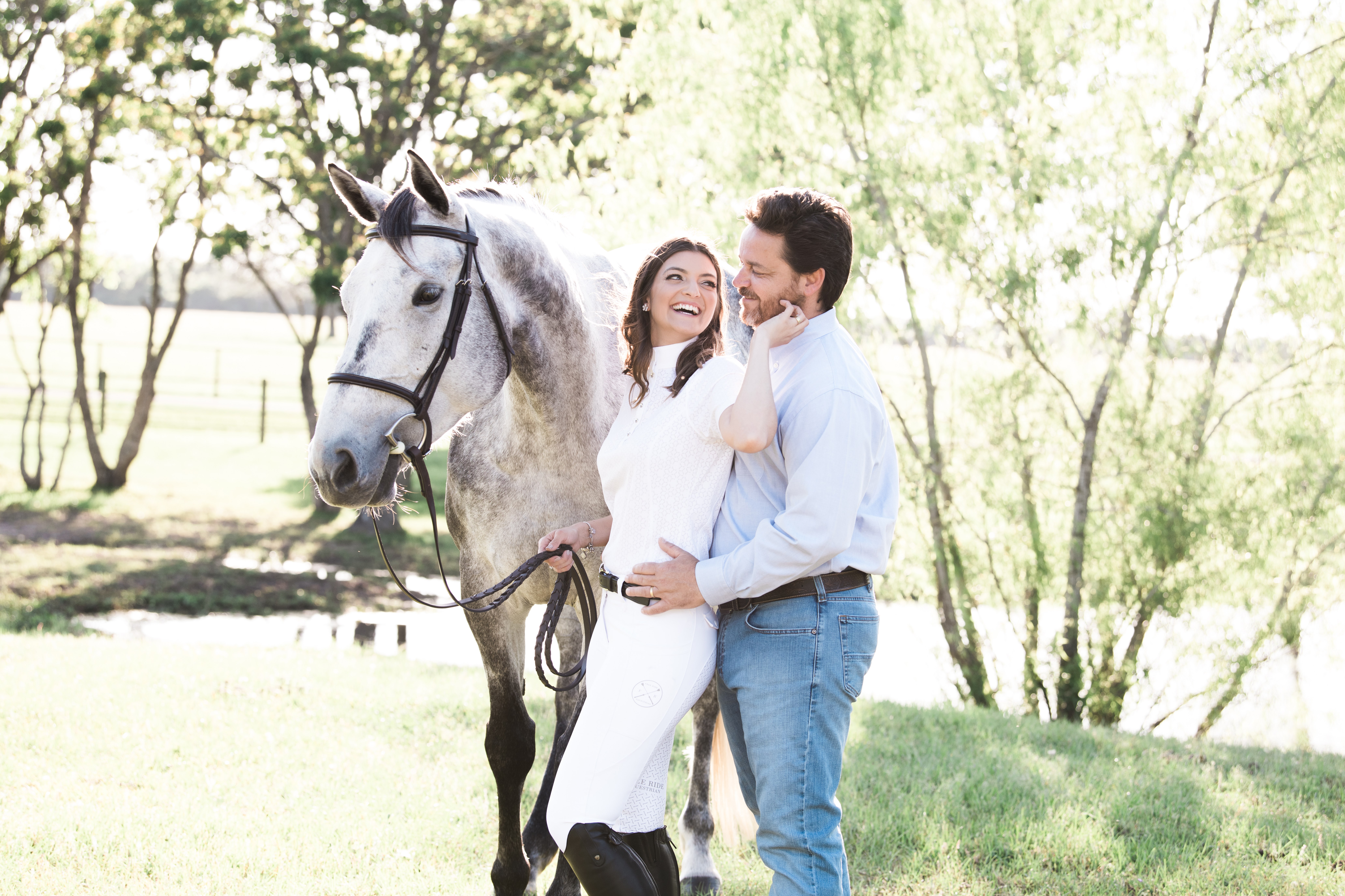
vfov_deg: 16.7
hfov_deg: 24.8
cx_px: 672
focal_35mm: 82
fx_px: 3063
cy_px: 448
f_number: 4.5
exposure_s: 1/320
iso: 320
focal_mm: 82
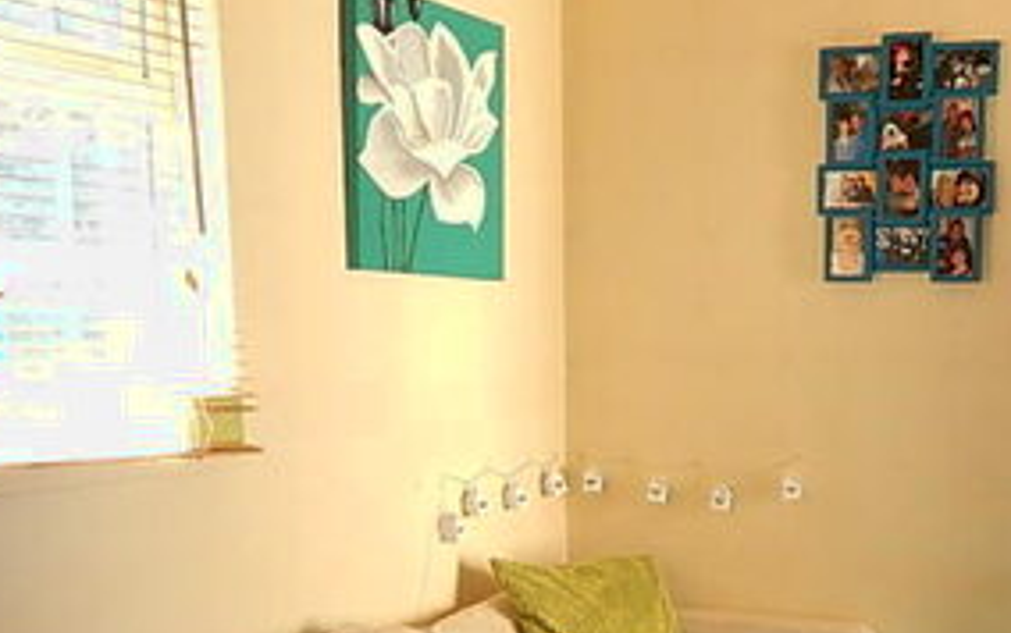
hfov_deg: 33.1
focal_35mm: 60
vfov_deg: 21.0
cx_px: 794
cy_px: 613
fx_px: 1654
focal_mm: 4
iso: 125
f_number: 3
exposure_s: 1/50
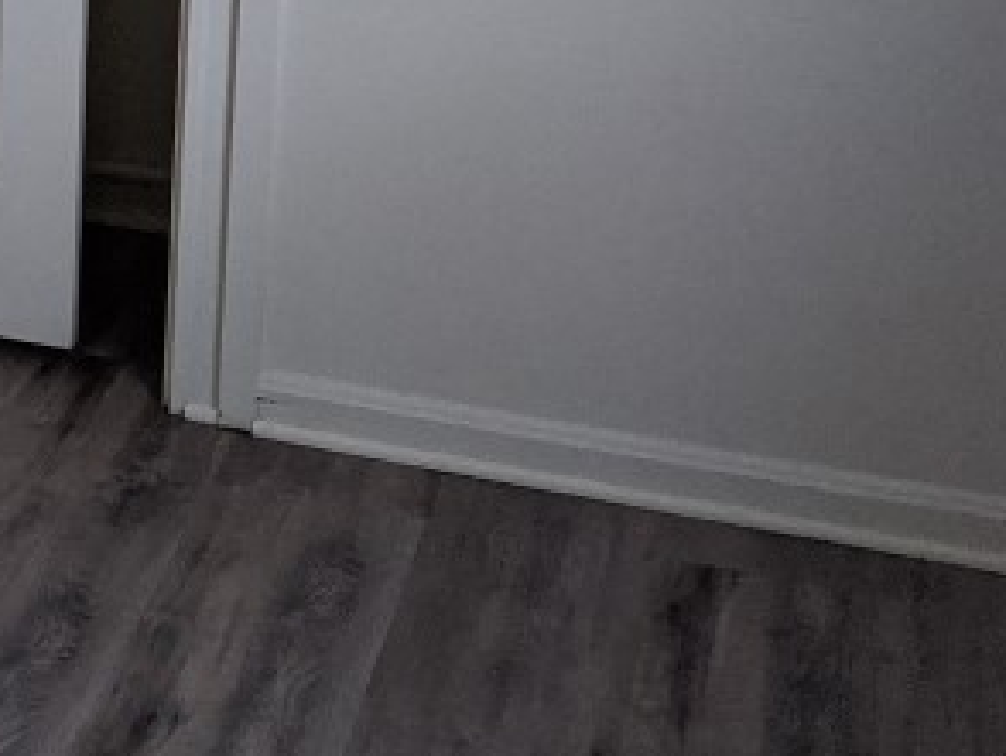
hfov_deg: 17.9
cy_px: -96
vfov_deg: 15.3
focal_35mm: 94
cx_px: -626
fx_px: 2734
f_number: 1.8
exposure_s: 1/40
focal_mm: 4.44
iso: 364
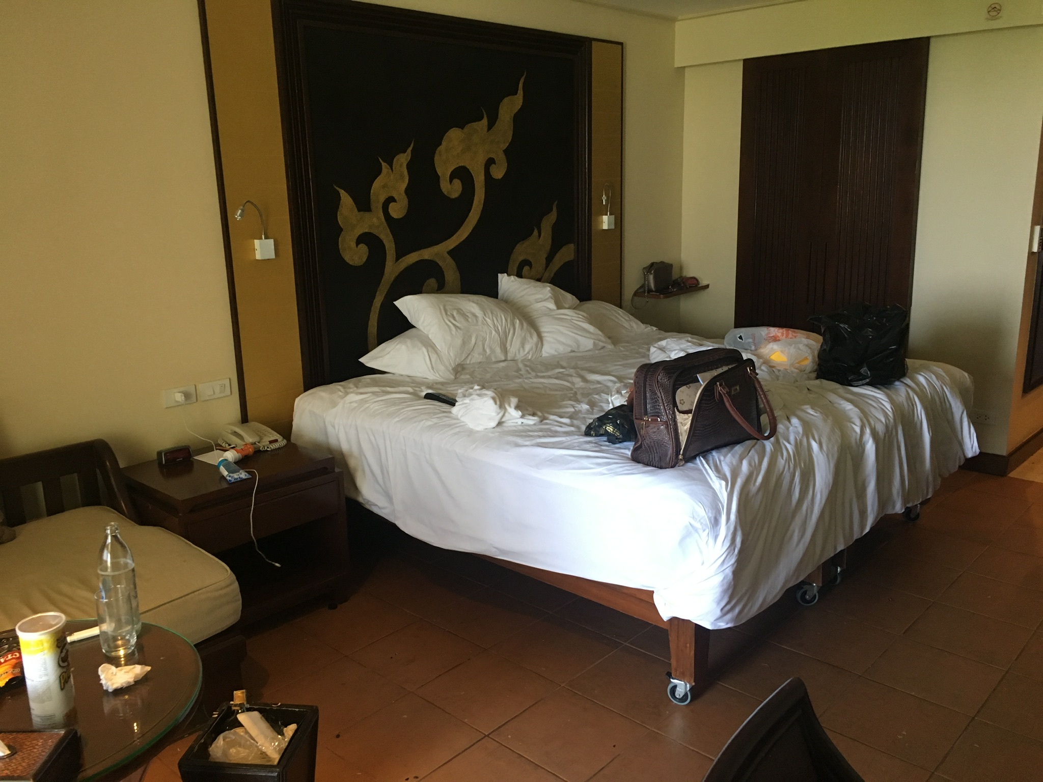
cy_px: 391
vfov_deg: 48.2
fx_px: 874
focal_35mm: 29
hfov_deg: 61.7
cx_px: 522
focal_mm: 4.15
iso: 160
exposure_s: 1/33
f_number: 2.2
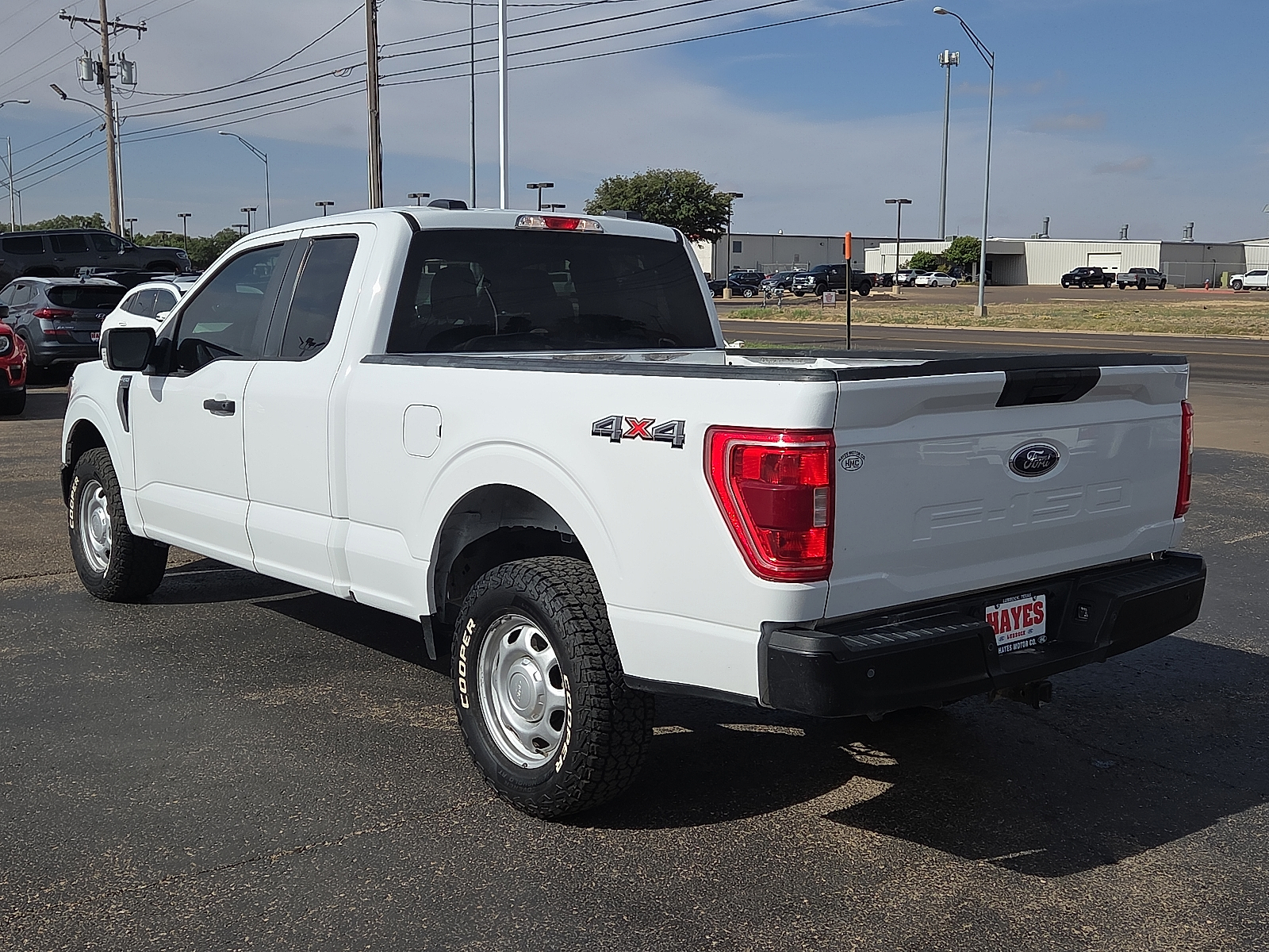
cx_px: 634
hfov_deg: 50.1
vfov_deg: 38.7
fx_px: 1356
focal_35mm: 37
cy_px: 476
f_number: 1.8
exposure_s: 1/10000
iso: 62
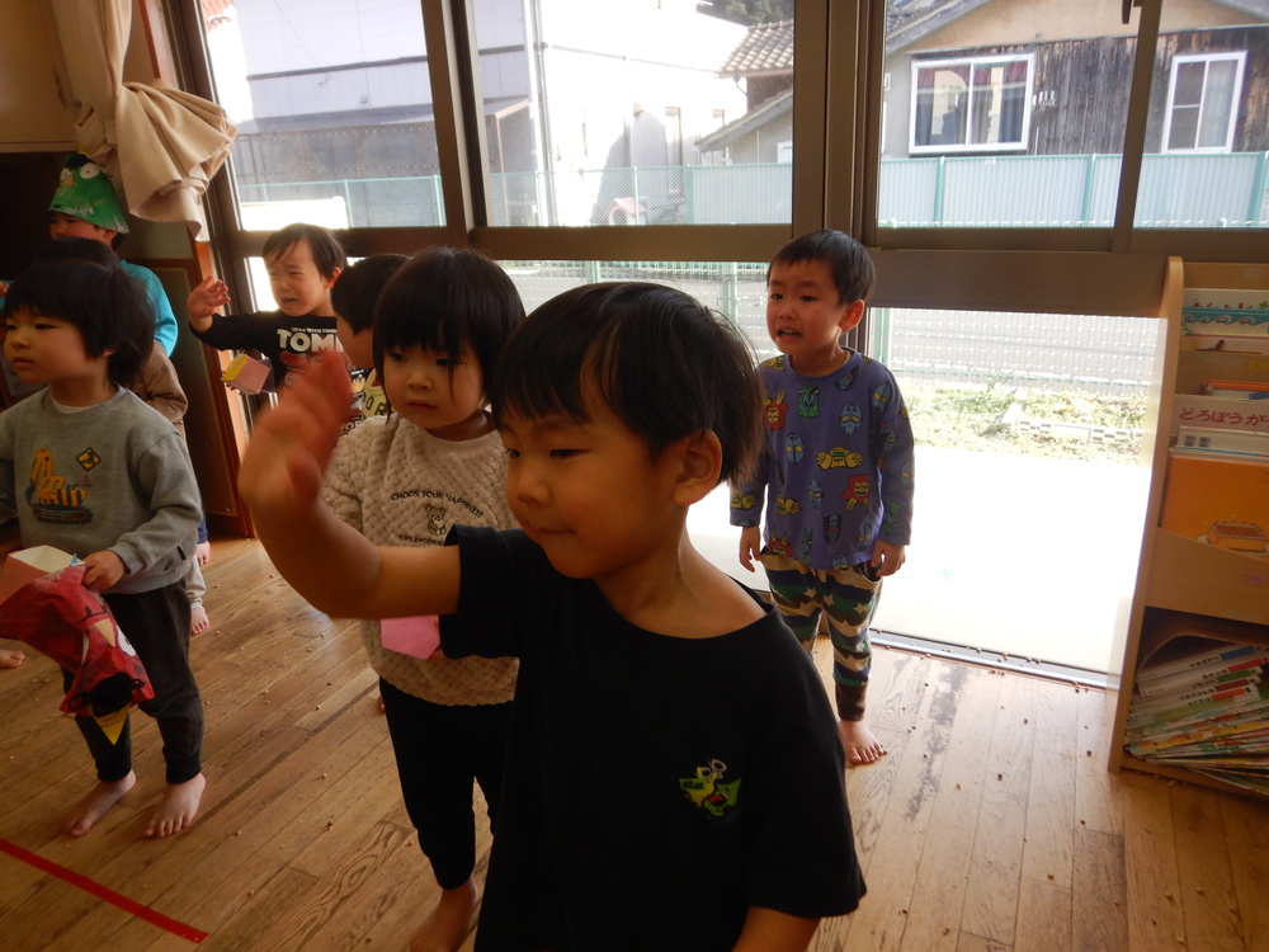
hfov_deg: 71.6
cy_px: 476
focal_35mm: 24
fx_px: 880
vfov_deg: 56.8
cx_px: 634
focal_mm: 4.3
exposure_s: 1/160
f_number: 2.8
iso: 125
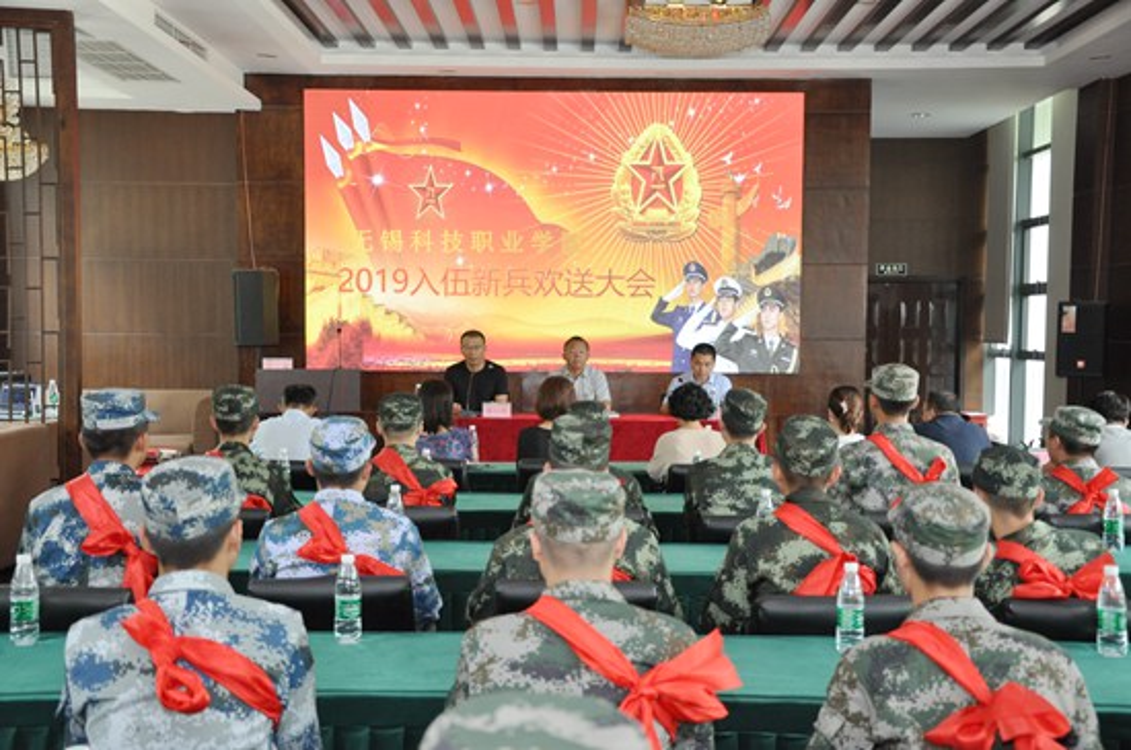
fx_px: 1412
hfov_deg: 43.7
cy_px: 375
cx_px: 566
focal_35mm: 45
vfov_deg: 29.8
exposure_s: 1/60
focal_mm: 30
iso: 800
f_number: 4.2
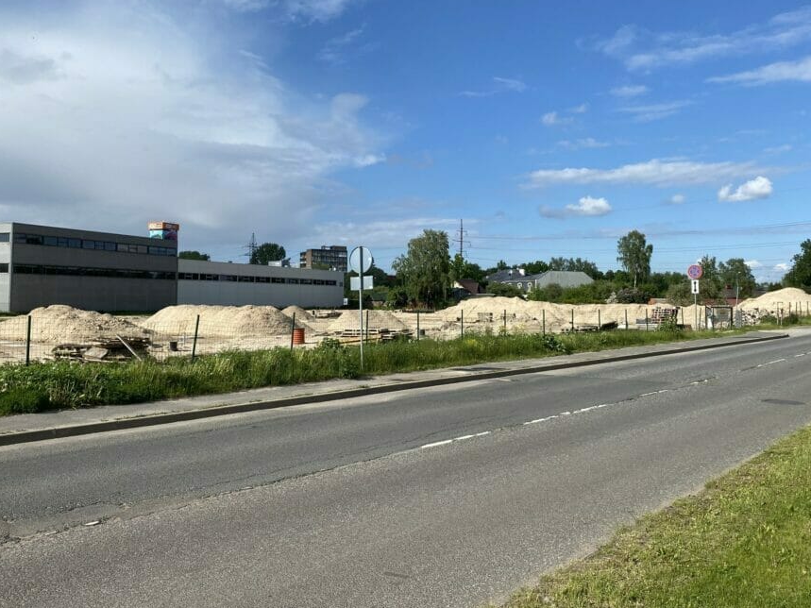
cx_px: 388
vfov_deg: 45.3
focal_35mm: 31
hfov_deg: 58.3
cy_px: 264
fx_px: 726
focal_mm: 4.25
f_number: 1.8
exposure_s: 1/3731
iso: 32
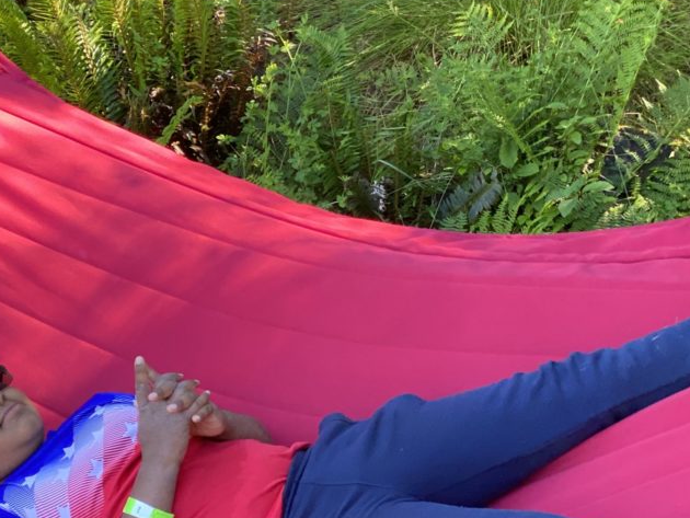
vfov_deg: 14.9
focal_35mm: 99
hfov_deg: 19.8
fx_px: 1974
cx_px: 263
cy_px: 354
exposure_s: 1/122
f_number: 2
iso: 80
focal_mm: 6
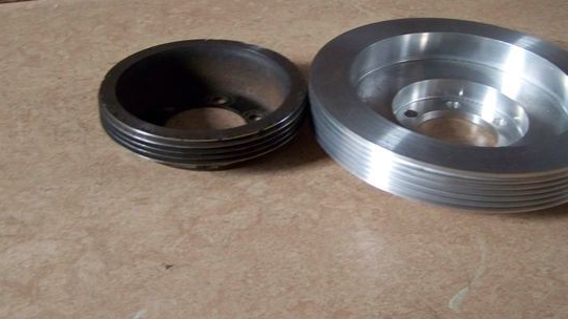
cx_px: 308
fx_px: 738
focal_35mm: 49
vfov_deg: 24.3
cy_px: 102
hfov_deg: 42.1
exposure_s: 1/20
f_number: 2.8
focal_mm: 6.3
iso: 400
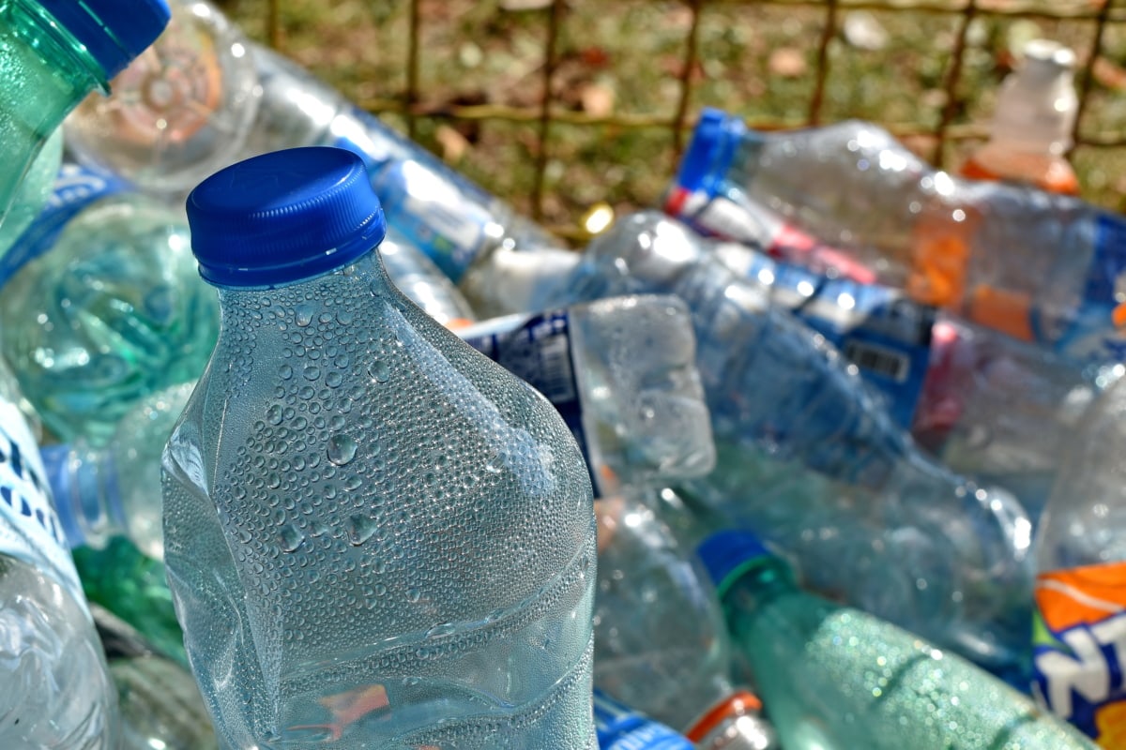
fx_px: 1877
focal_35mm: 60
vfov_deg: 22.6
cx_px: 563
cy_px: 375
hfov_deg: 33.4
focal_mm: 40
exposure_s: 1/200
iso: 100
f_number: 10
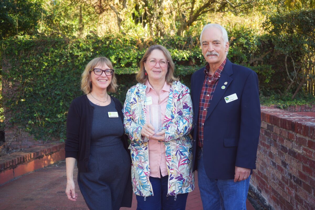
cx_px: 158
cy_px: 105
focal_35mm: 42
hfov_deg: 46.4
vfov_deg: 31.9
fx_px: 367
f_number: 4.5
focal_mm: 42
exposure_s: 1/50
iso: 100
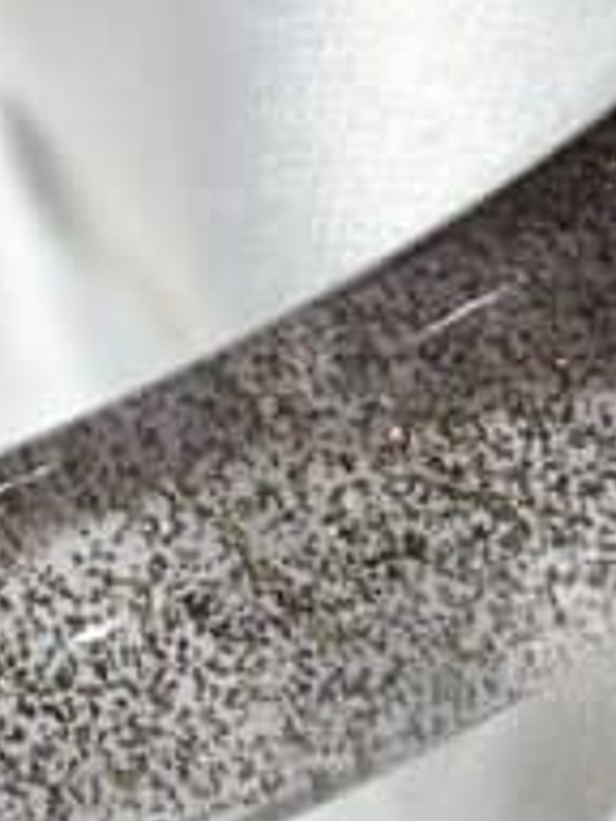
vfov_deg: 7.1
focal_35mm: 278
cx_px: -304
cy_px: 359
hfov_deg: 5.3
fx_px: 6596
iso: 32
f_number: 1.6
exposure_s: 1/276
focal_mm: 5.96
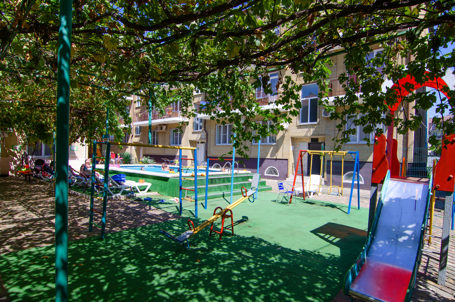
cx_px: 246
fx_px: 243
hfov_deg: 86.0
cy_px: 159
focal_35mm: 19
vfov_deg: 63.5
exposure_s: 1/800
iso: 200
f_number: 5.6
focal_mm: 11.5
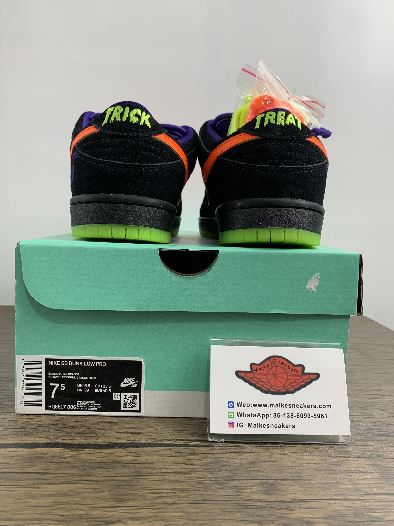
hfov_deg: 53.1
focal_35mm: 26
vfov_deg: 67.3
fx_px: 395
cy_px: 263
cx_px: 197
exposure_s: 1/121
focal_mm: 4.25
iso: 64
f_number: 1.8
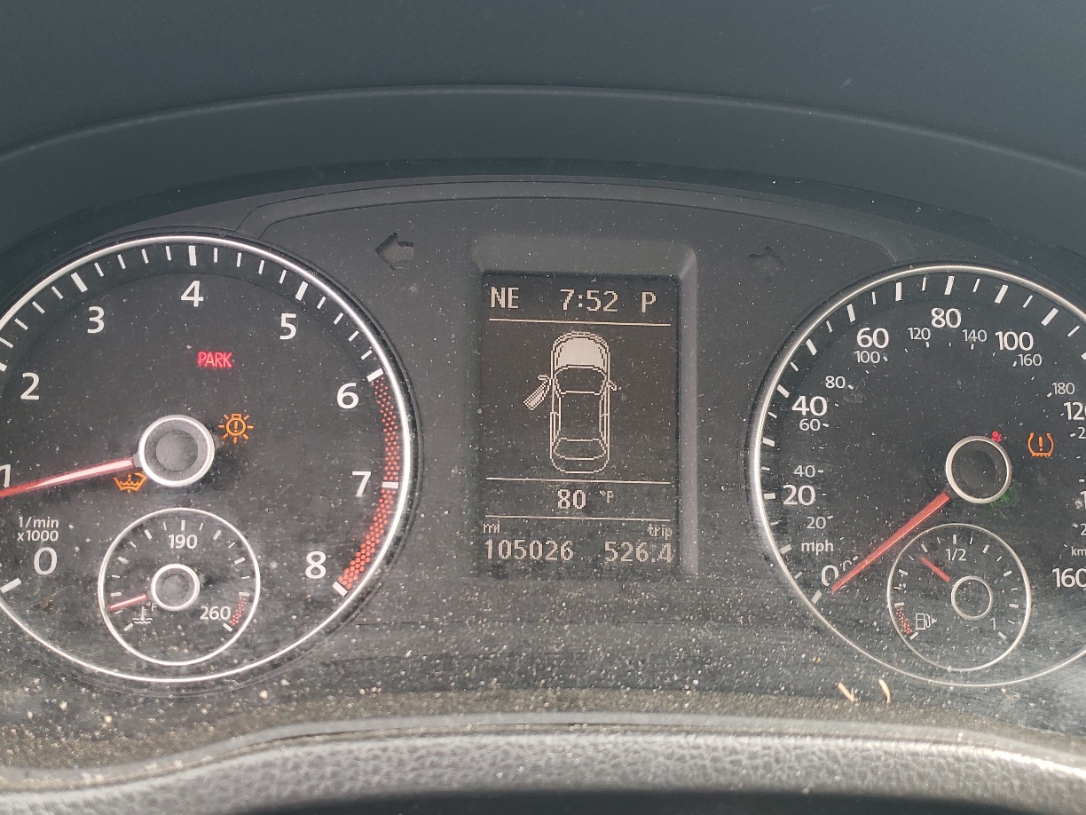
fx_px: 1067
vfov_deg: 41.7
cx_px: 541
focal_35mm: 34
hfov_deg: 54.0
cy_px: 458
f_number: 1.5
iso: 61
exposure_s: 1/120
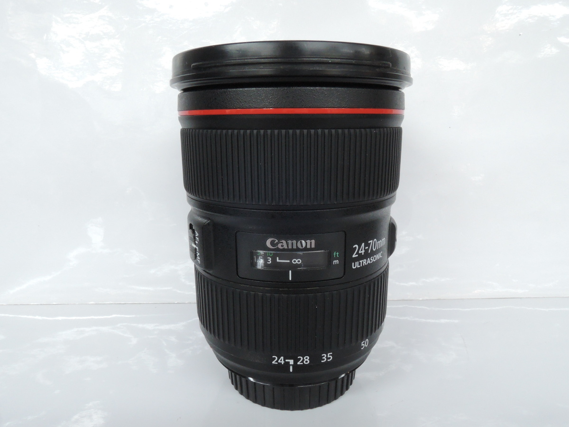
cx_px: 284
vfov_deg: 56.8
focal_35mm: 24
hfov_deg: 71.6
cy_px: 214
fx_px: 394
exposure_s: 1/15
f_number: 8
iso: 800
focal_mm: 5.1
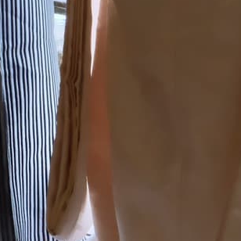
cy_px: -225
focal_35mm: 375
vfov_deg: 4.6
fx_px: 2954
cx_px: 138
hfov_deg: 4.7
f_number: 8
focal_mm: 41.8
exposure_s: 1/250
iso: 3200
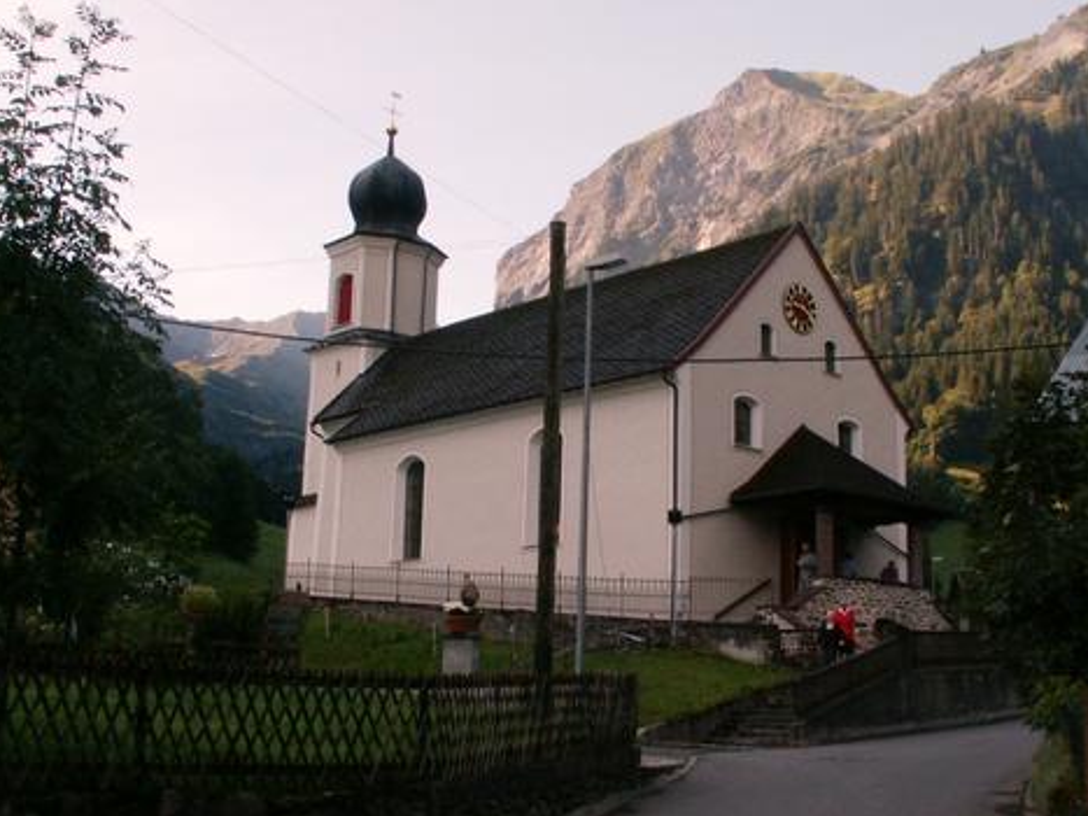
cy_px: 445
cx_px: 585
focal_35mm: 48
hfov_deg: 39.6
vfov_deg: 30.2
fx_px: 1508
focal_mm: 5.86
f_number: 8
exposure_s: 1/60
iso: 50
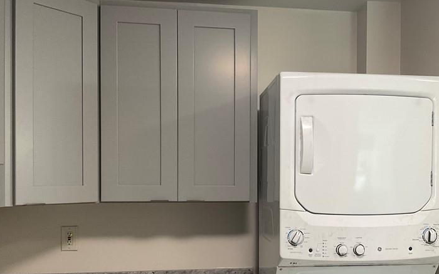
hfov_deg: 44.0
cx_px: 278
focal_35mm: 45
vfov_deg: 28.4
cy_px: 186
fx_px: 538
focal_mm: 3
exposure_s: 1/60
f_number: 1.8
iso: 64
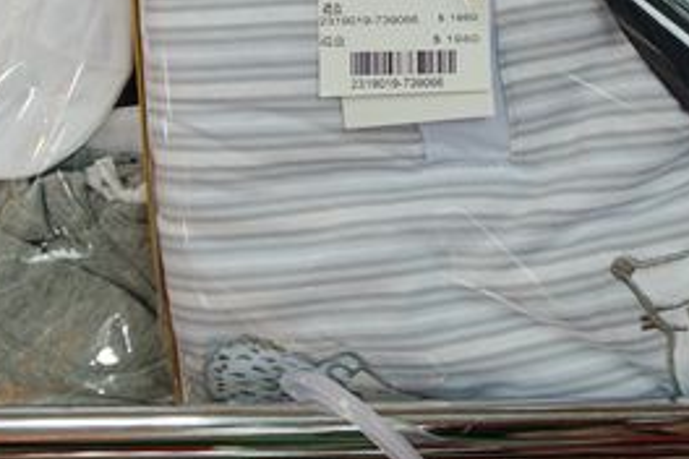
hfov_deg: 29.5
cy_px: -64
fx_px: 1129
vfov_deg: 21.6
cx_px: 812
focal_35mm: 59
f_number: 2.8
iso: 125
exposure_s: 1/60
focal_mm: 8.8
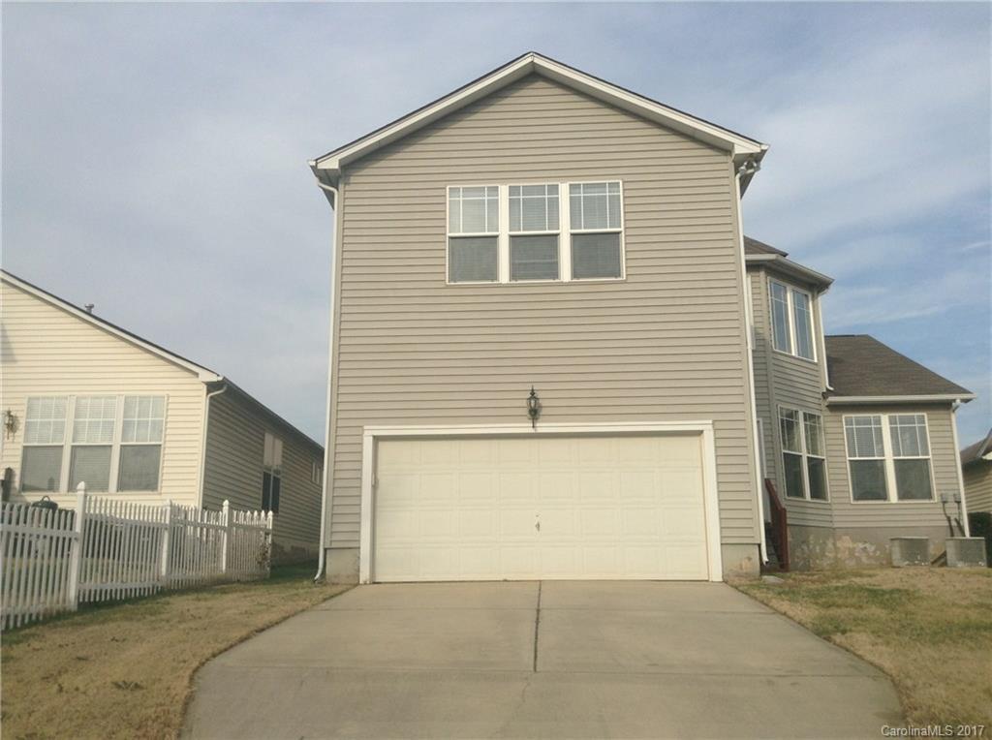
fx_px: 944
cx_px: 496
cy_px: 370
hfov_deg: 55.4
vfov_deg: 42.8
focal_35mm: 33
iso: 32
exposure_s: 1/1233
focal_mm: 3.3
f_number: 2.4
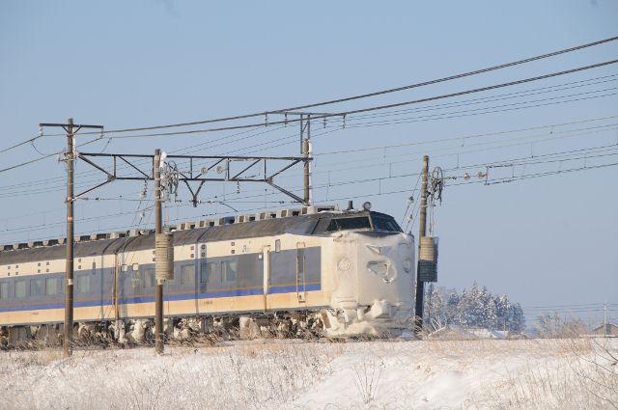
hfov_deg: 10.6
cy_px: 205
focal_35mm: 195
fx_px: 3343
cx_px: 309
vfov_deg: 7.0
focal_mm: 130
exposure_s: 1/500
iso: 200
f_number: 9
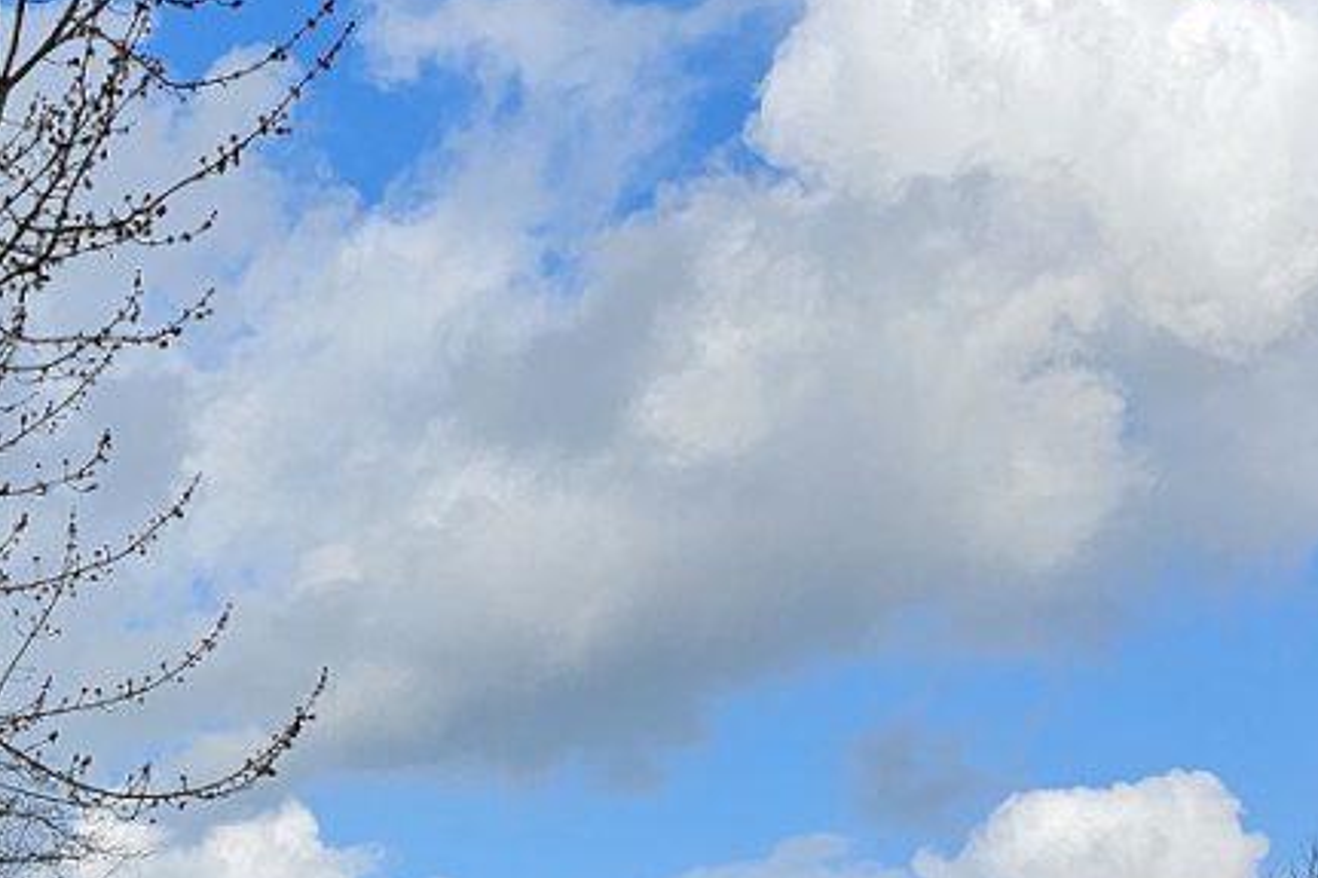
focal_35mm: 100
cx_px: -333
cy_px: 1459
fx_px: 3660
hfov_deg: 19.1
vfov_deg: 12.7
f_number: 1.7
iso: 10
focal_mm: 6.3
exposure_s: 1/732
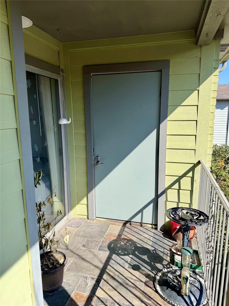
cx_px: 114
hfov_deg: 56.8
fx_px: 212
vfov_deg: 71.6
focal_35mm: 24
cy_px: 153
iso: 80
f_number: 1.78
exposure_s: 1/3145
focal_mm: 6.76
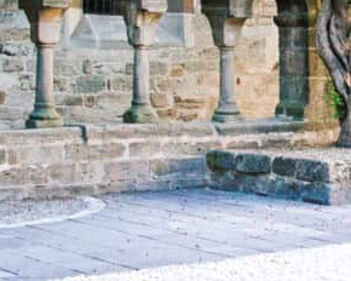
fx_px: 1299
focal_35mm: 125
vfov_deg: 11.7
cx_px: 566
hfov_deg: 14.1
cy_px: -170
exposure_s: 1/250
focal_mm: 22
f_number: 6.3
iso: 100
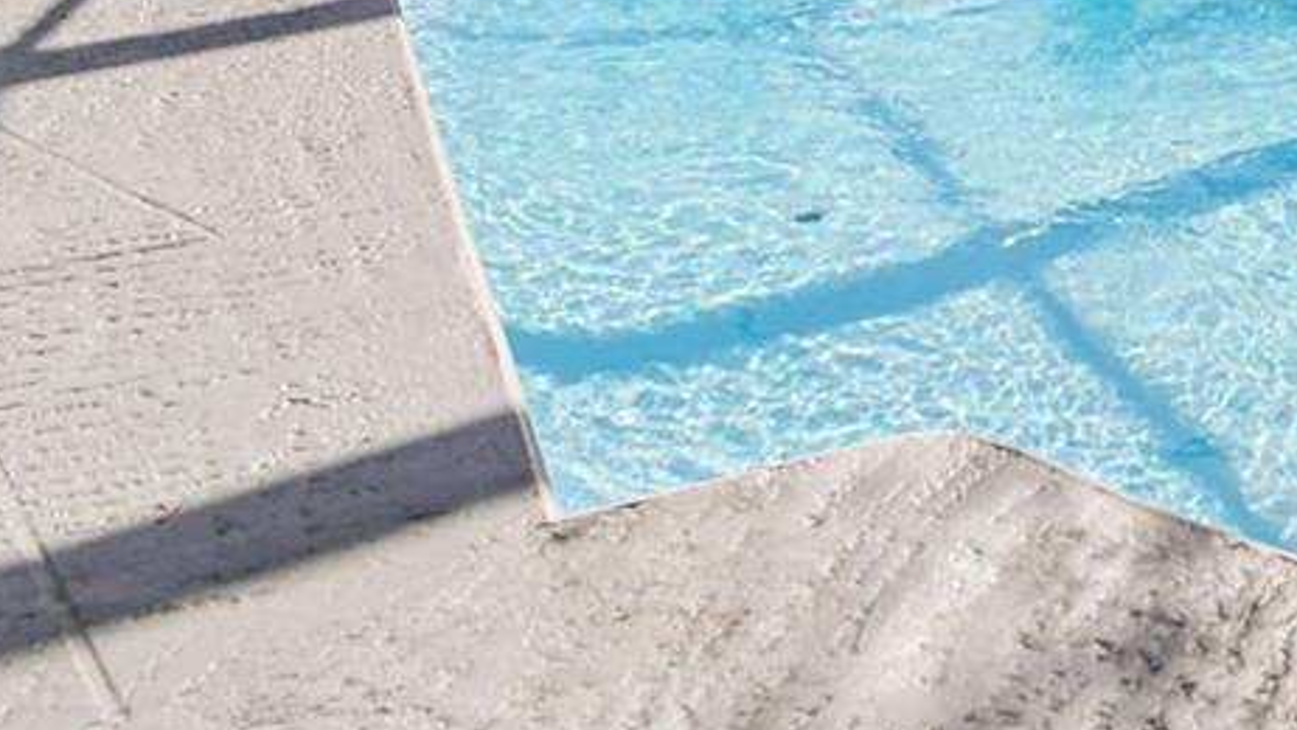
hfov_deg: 31.9
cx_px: 1418
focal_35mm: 58
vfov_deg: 17.1
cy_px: -570
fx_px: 1995
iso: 400
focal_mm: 16
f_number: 8
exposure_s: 1/1000
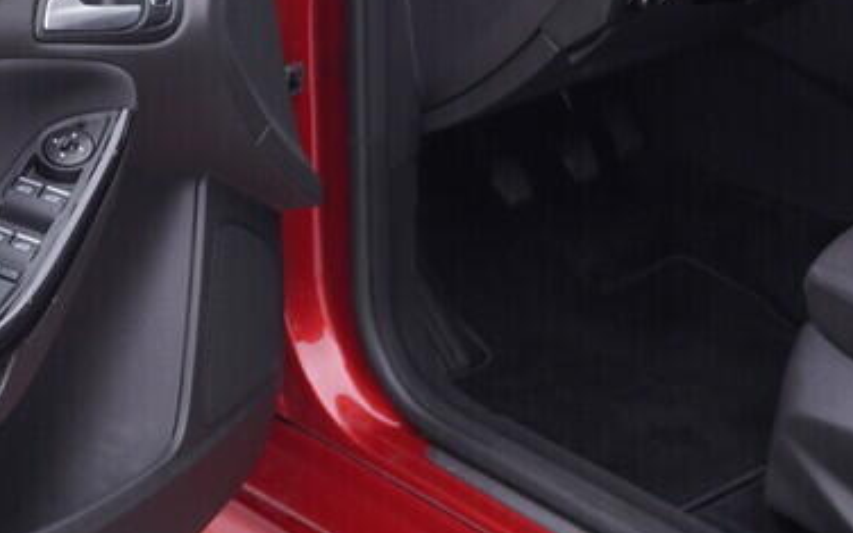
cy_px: 162
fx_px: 2325
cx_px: 211
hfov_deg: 20.6
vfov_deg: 13.1
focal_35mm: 100
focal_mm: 24
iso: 125
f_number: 3.2
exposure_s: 1/50
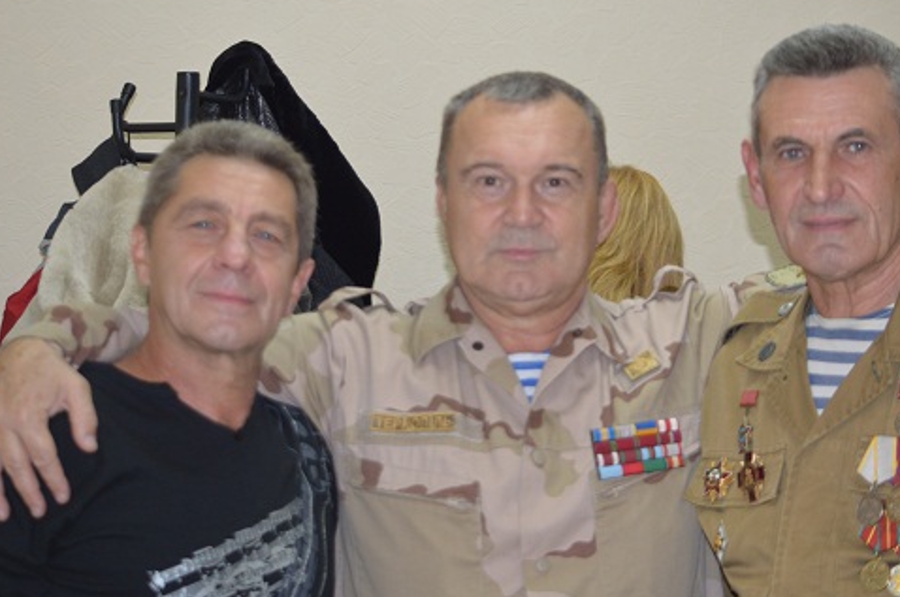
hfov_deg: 19.7
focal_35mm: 104
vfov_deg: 13.2
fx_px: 2586
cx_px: 542
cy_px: 286
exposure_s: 1/60
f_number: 4.5
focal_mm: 55
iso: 560
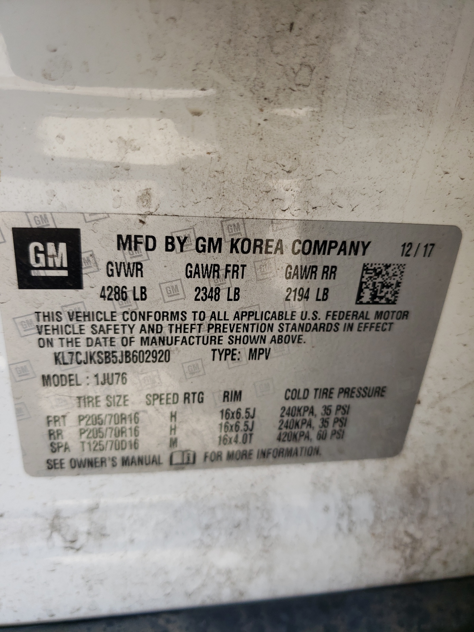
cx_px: 237
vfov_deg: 67.3
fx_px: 475
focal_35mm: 26
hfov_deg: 53.1
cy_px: 316
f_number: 1.5
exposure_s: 1/370
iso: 50
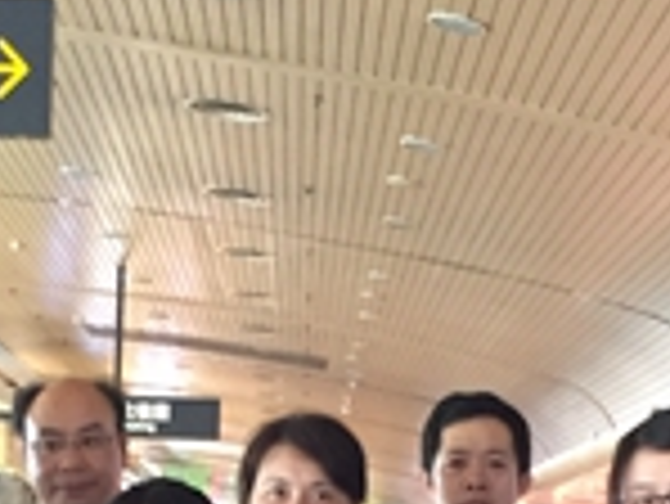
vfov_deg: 11.9
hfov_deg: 16.7
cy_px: 824
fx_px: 2266
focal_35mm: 117
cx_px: 121
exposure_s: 1/25
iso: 250
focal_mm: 4.15
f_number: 2.2
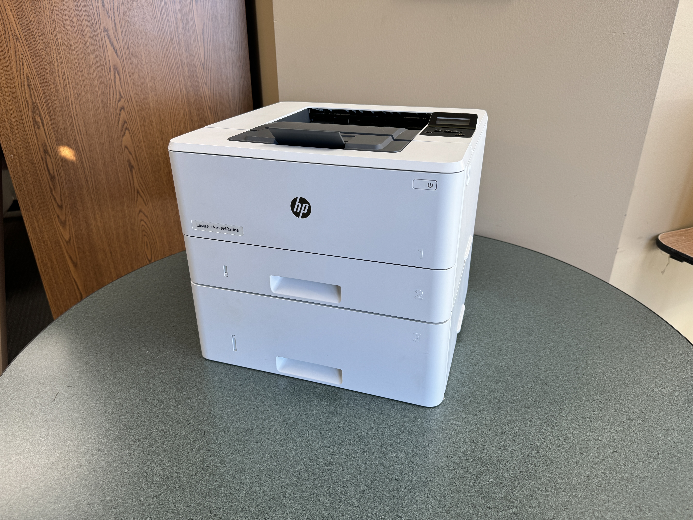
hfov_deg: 71.6
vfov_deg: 56.8
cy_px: 260
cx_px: 346
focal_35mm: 24
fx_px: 480
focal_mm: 6.86
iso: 64
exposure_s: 1/120
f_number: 1.78
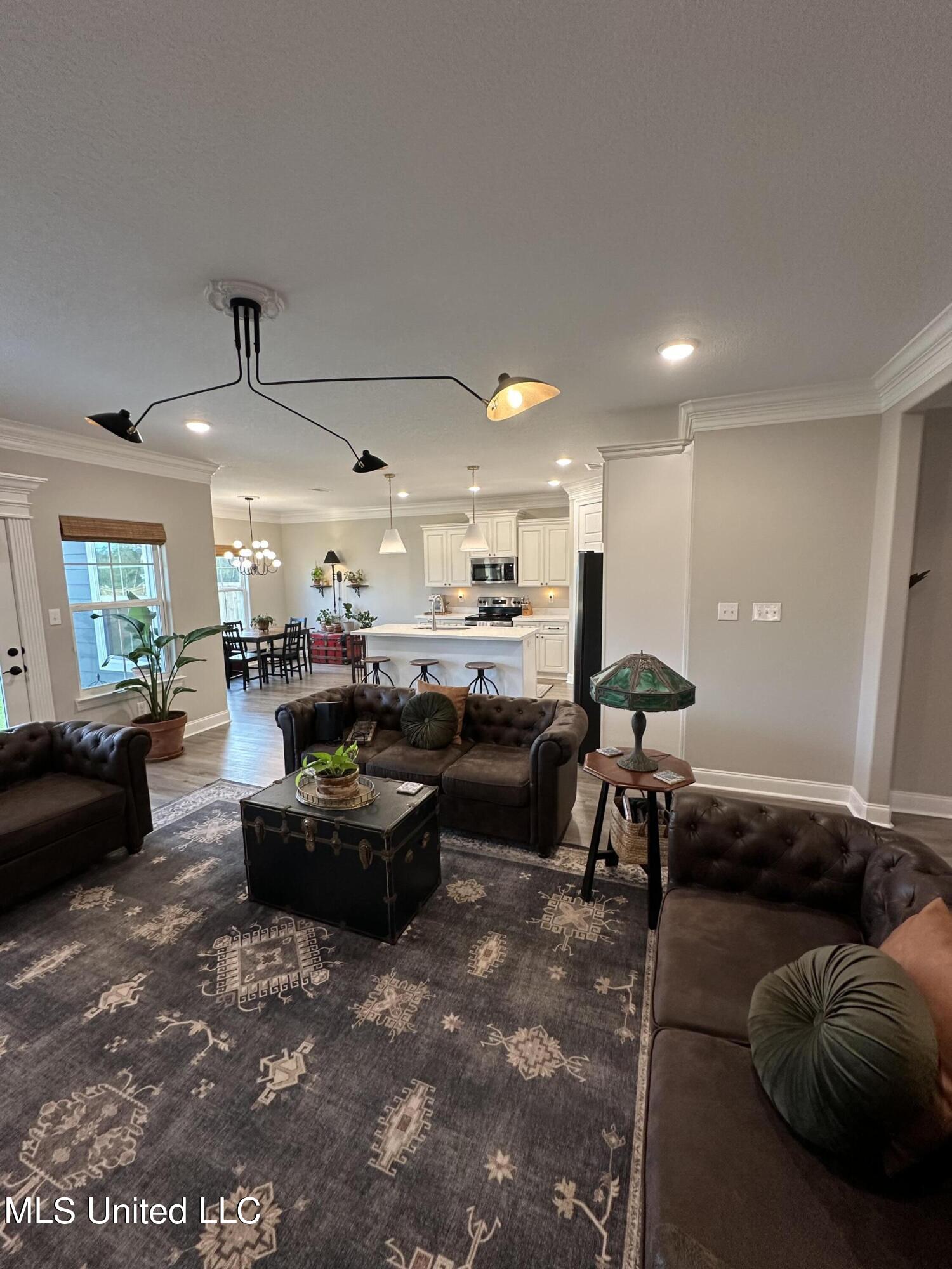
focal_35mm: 14
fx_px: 513
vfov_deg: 102.1
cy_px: 634
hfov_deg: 85.7
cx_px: 476
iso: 200
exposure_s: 1/60
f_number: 2.2
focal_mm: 2.22
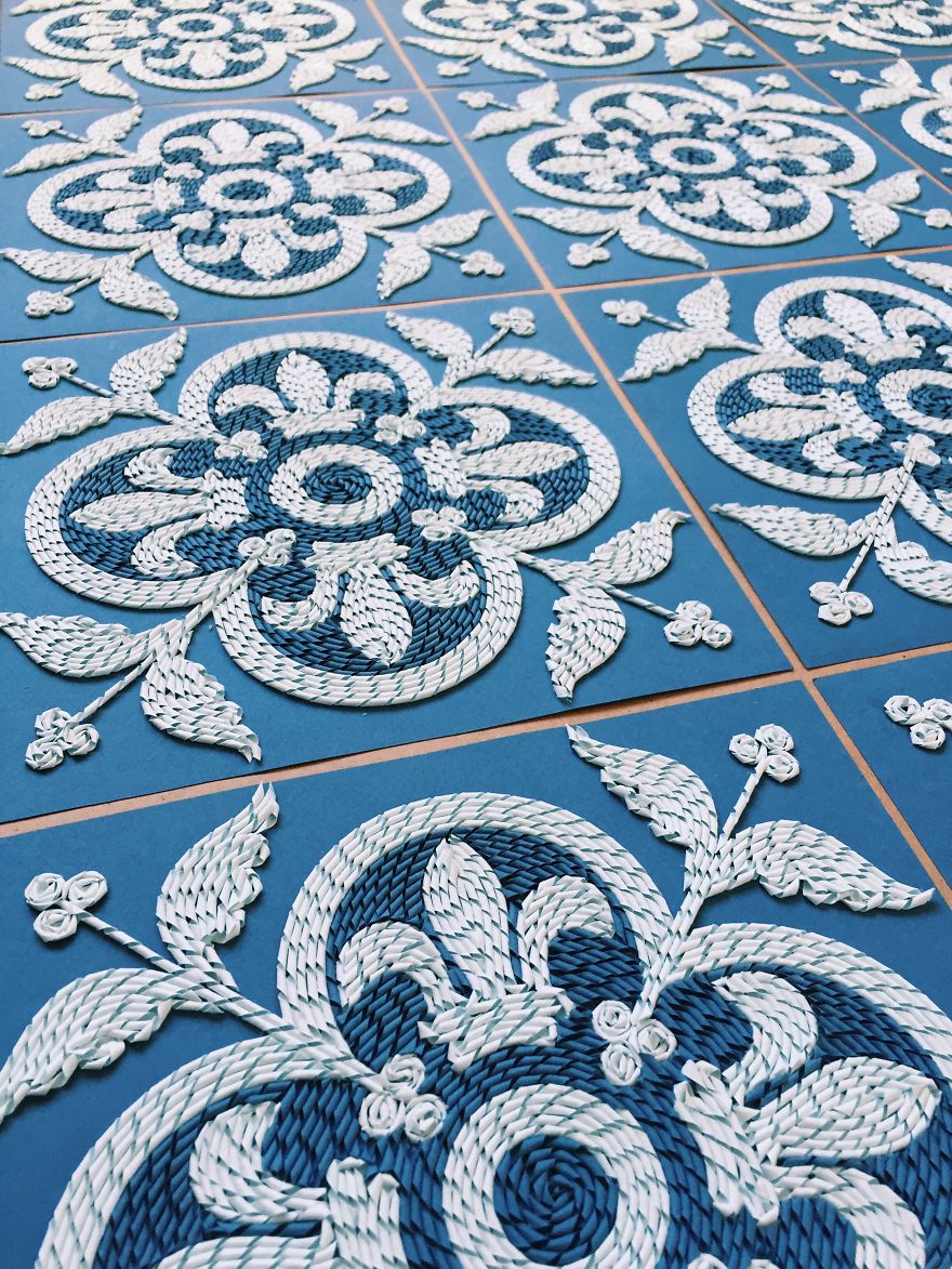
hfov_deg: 48.2
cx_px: 476
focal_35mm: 29
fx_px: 1063
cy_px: 634
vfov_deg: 61.7
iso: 32
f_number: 2.2
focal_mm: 4.15
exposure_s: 1/30
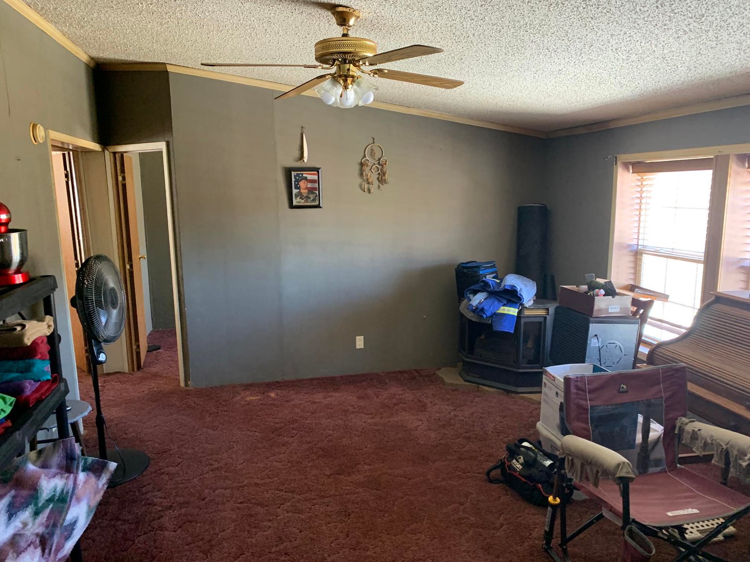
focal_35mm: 26
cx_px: 375
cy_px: 281
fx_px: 563
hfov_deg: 67.3
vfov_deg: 53.1
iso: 400
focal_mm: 4.25
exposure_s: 1/46
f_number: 1.8
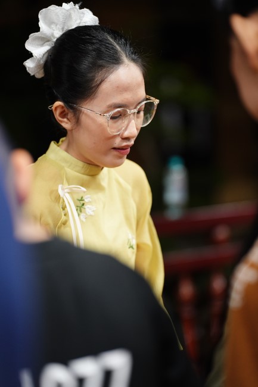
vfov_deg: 14.4
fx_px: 1538
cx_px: 129
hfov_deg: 9.6
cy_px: 194
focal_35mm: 143
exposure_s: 1/125
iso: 2500
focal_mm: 143
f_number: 2.8
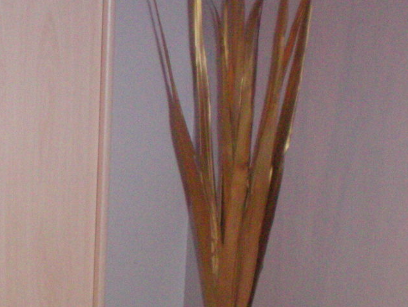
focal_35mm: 96
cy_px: 310
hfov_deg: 20.2
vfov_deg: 15.1
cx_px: 68
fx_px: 1132
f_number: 3.1
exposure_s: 1/60
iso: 400
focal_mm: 6.3
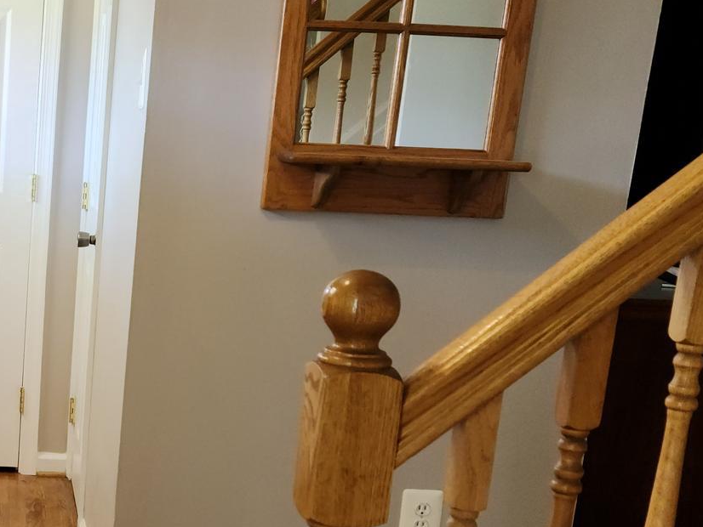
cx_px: -3
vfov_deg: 25.5
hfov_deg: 31.2
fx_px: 1158
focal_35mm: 57
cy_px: 366
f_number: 1.8
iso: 125
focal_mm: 5.4
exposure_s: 1/60
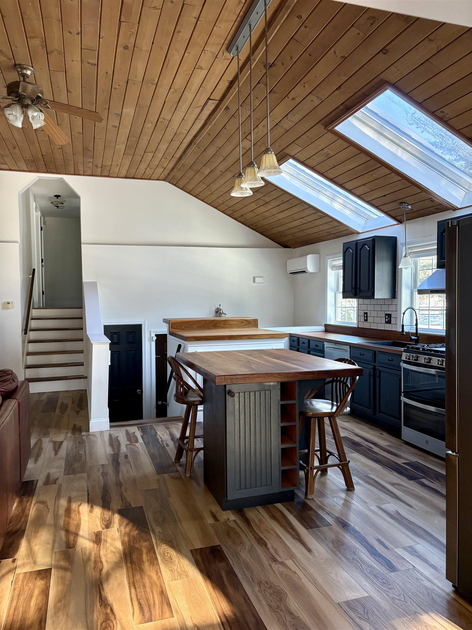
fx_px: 473
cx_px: 236
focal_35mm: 26
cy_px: 315
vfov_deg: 67.3
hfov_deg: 53.1
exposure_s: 1/75
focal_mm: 5.96
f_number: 1.6
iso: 125
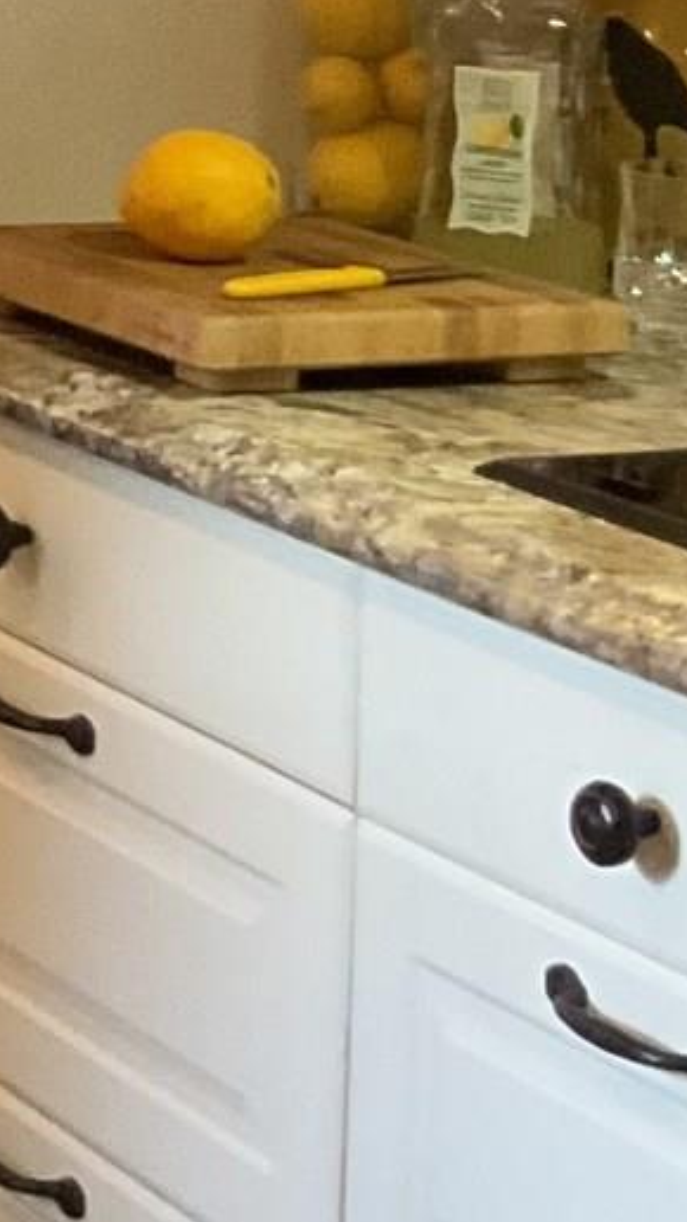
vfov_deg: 14.8
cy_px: -218
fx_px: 4569
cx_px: -1045
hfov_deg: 7.9
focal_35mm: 141
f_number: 1.8
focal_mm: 3
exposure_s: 1/60
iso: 200
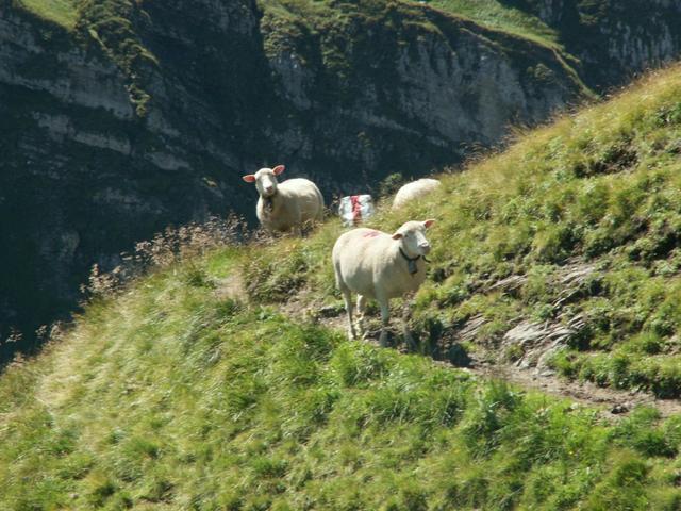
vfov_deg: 5.3
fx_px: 5528
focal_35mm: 281
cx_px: 340
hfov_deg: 7.0
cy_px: 256
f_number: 7.1
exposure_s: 1/100
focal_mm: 46.11
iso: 50
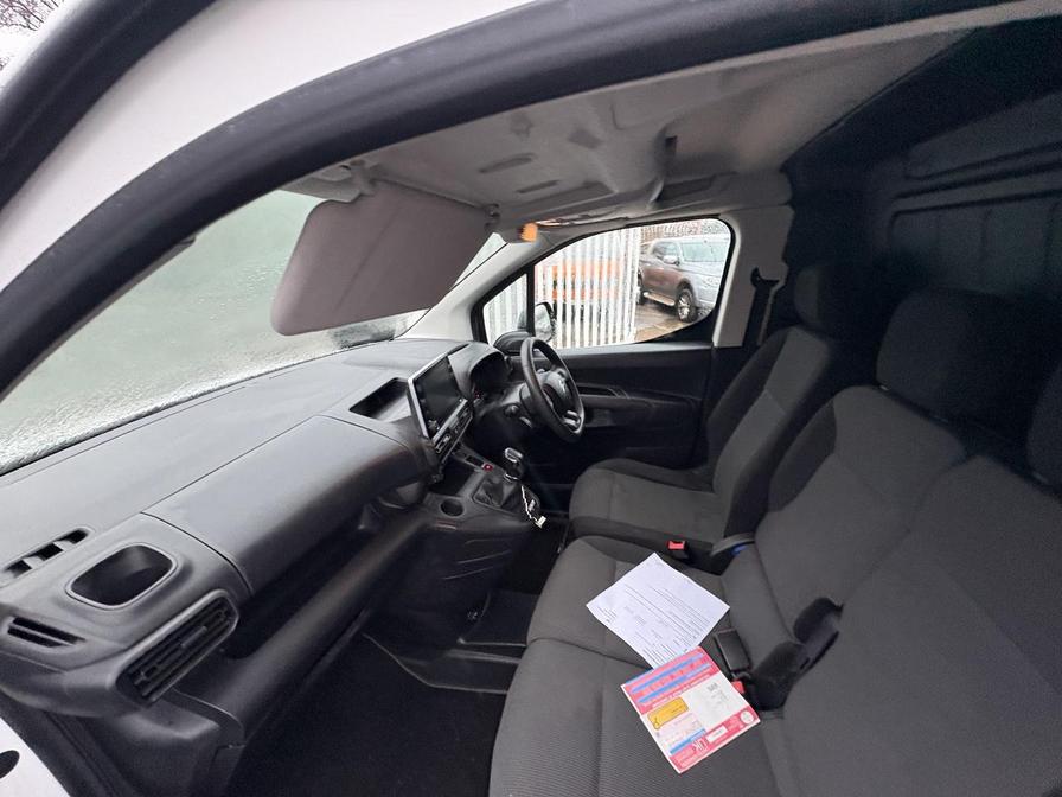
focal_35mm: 14
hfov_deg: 102.1
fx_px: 430
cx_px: 531
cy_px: 398
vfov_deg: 85.7
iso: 400
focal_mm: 2.22
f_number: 2.2
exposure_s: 1/60
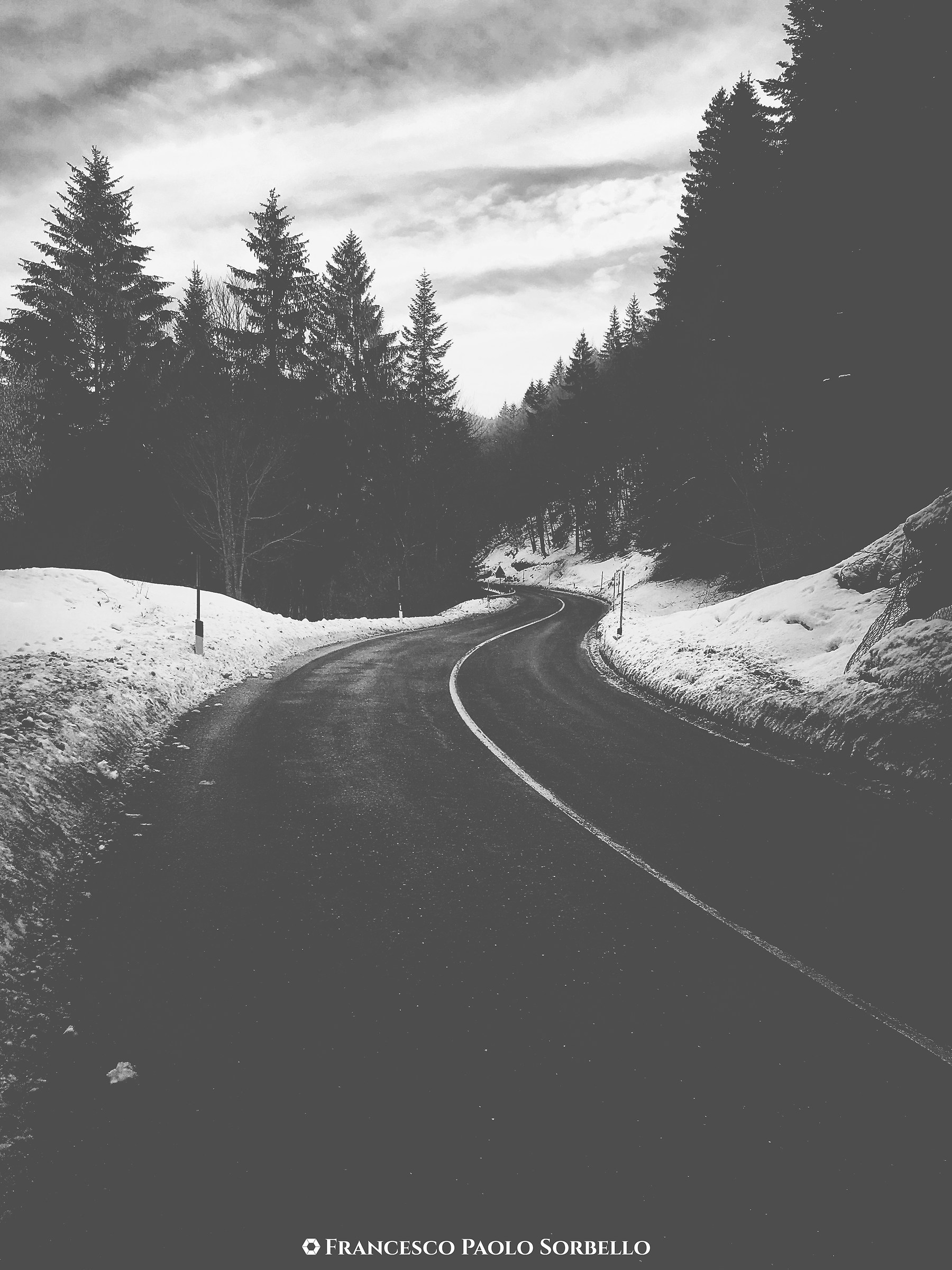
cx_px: 476
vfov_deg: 61.7
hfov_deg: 48.2
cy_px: 635
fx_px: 1063
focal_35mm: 29
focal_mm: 4.15
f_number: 2.2
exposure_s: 1/894
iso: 25
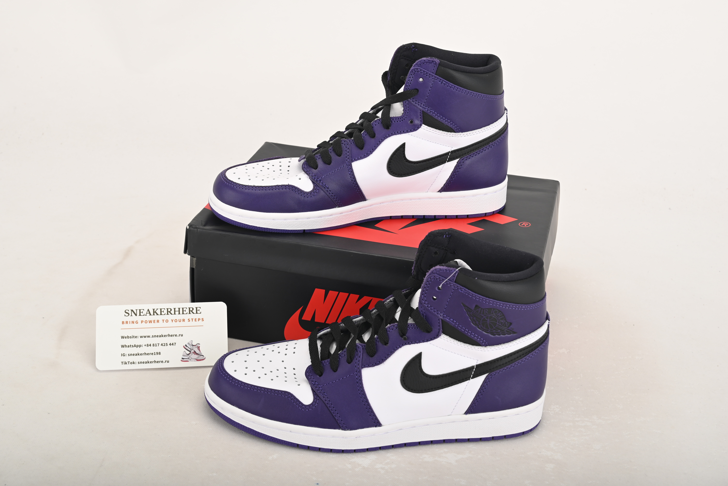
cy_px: 243
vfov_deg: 27.0
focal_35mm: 50
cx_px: 364
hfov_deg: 39.6
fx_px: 1011
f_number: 11
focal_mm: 50
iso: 100
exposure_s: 1/200
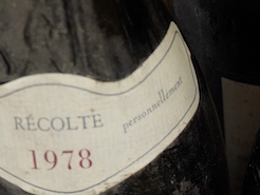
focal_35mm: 158
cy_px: 304
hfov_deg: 12.2
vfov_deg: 9.1
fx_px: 1188
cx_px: 320
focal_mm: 30
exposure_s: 1/125
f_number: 7.1
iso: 1250
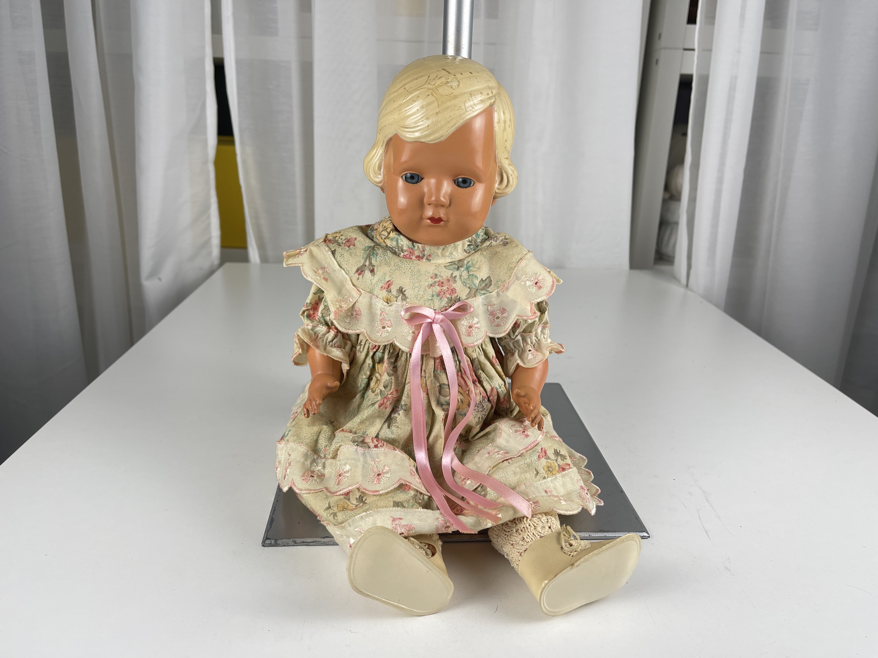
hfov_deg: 69.4
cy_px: 329
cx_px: 439
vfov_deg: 54.9
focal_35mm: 25
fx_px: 634
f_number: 1.6
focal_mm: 5.1
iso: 32
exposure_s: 1/139
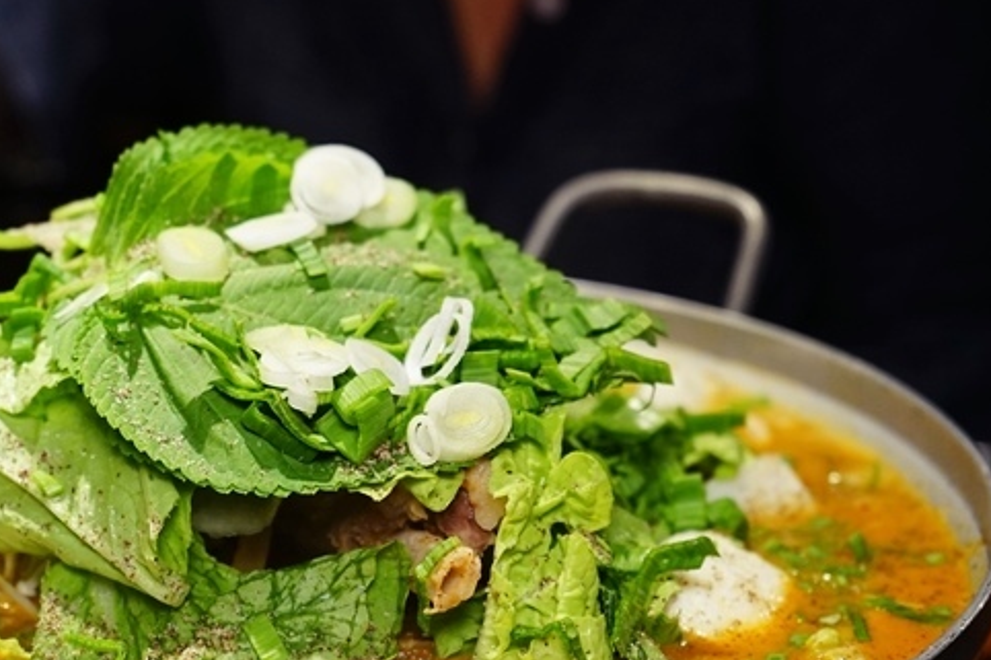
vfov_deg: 19.9
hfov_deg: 29.3
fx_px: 1871
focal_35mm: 68
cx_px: 282
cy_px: 435
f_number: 4.5
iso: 1600
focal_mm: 41
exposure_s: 1/60
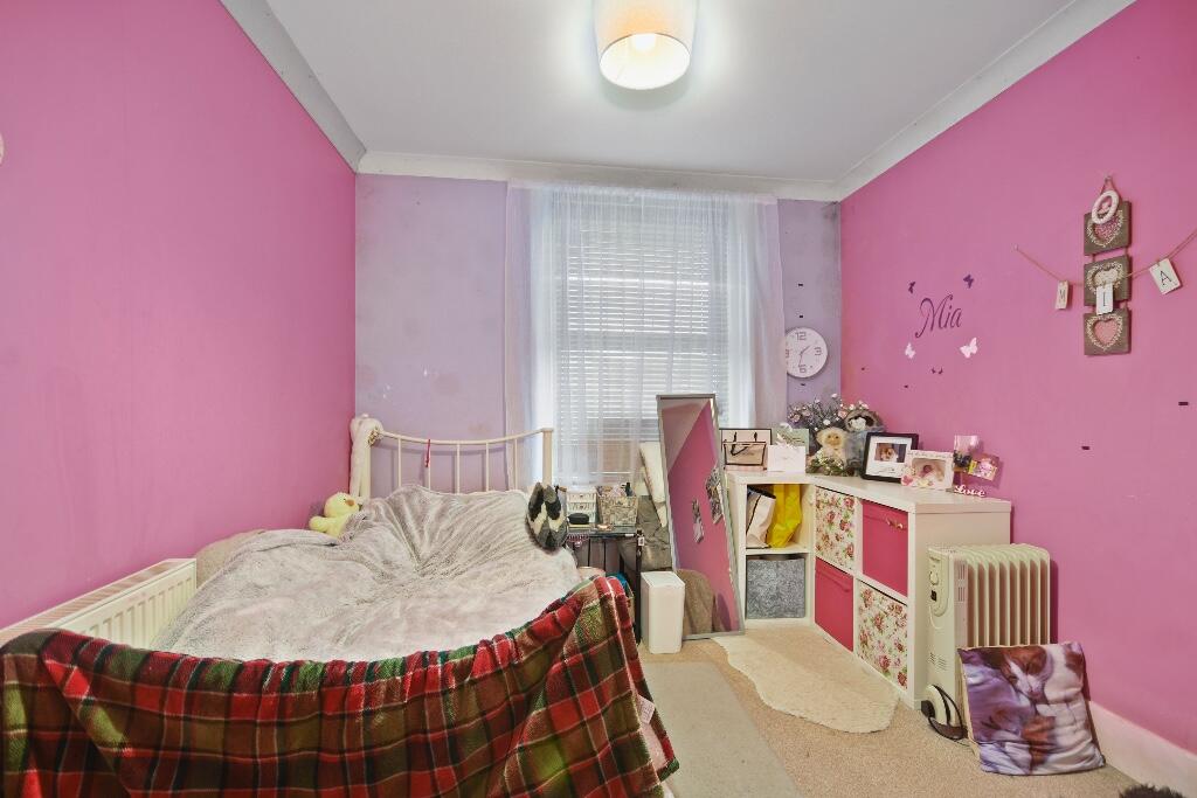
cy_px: 399
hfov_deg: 100.4
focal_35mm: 15
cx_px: 598
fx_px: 499
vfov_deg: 77.3
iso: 100
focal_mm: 10
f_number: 4.5
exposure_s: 2
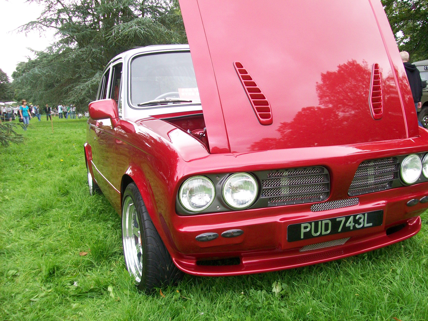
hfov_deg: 51.4
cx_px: 214
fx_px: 445
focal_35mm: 36
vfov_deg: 39.7
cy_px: 160
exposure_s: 1/100
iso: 64
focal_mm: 6
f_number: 2.7
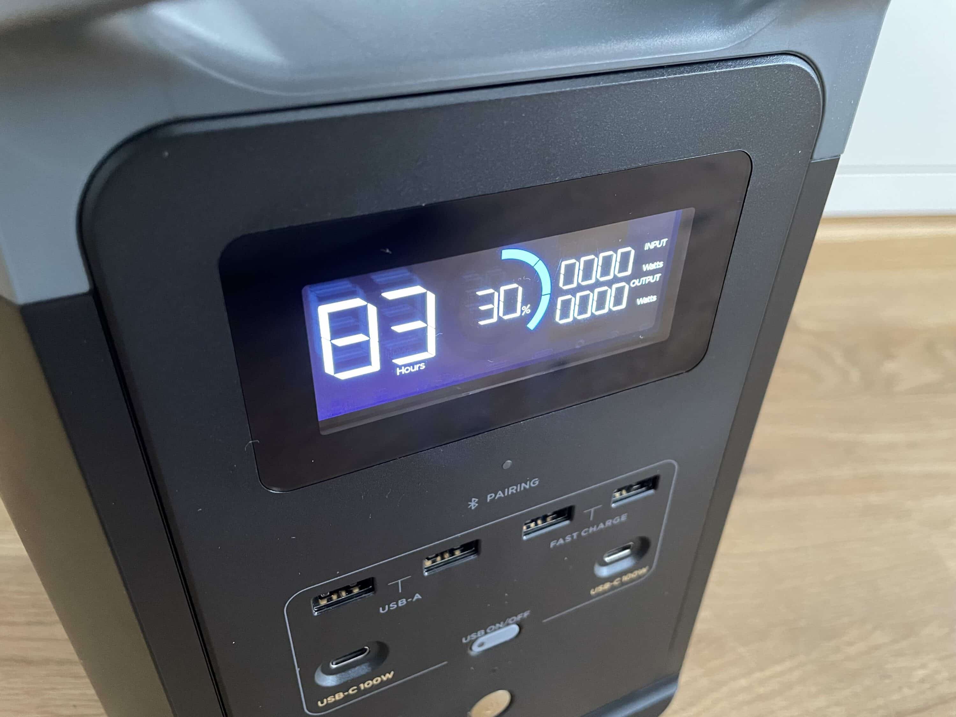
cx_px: 478
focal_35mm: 26
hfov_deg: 67.3
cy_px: 358
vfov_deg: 53.1
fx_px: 718
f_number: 1.6
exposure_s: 1/33
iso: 640
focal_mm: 4.2
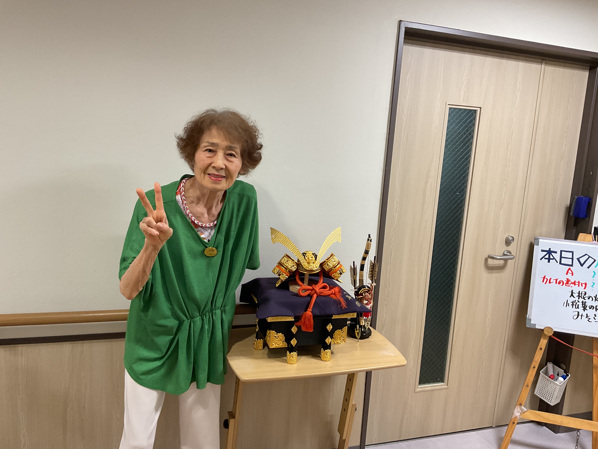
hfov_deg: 61.7
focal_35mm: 29
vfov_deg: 48.2
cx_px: 299
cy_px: 224
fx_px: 501
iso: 80
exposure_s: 1/60
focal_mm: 3
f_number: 1.8
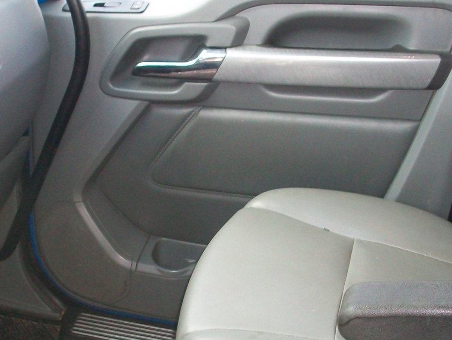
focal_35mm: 61
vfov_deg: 24.0
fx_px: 797
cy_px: 182
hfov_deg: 31.6
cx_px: 196
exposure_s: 1/60
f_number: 2.8
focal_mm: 5.7
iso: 120
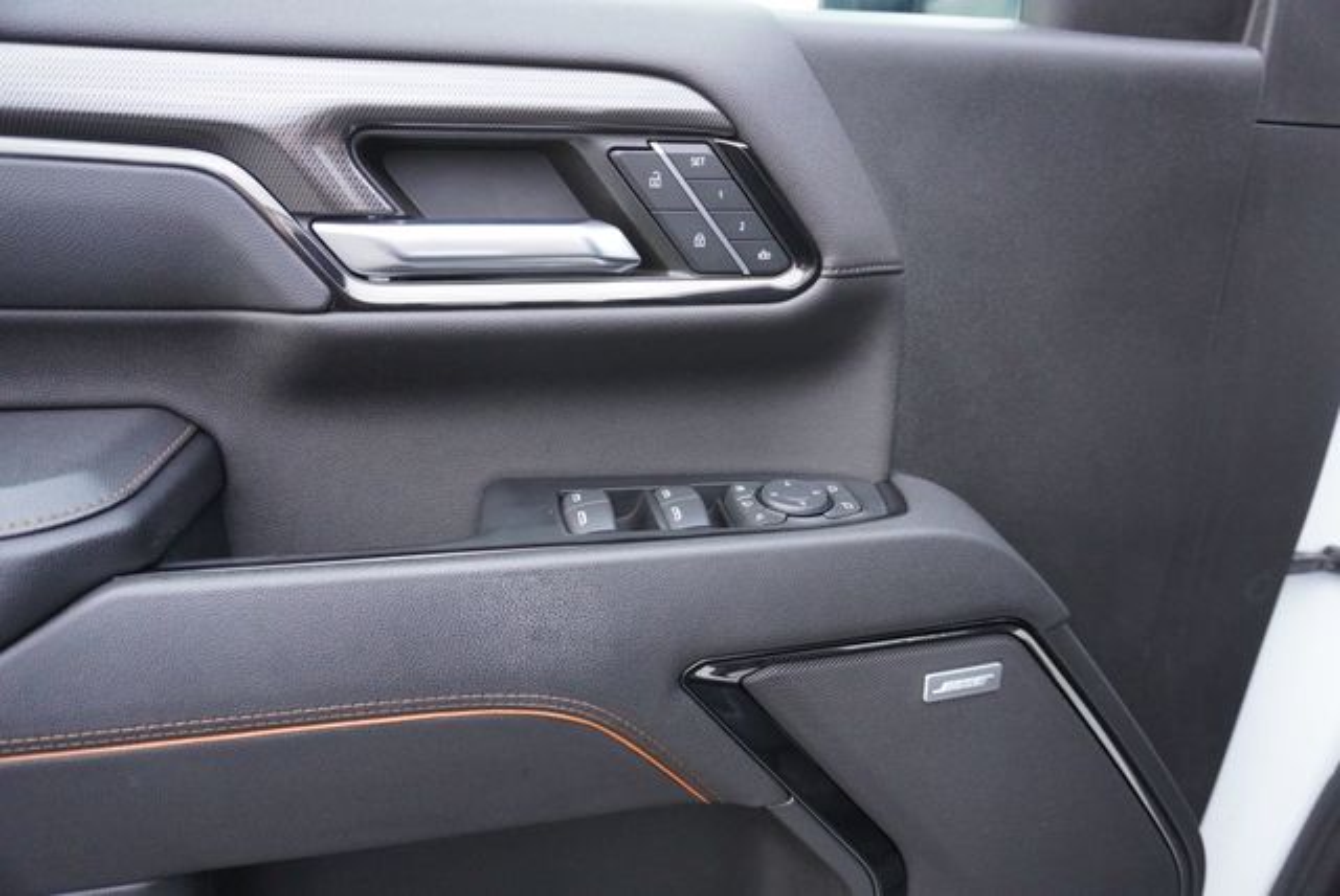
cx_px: 670
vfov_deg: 53.2
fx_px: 894
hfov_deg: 73.7
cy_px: 448
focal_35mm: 24
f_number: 3.5
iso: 3200
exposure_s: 1/160
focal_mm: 16
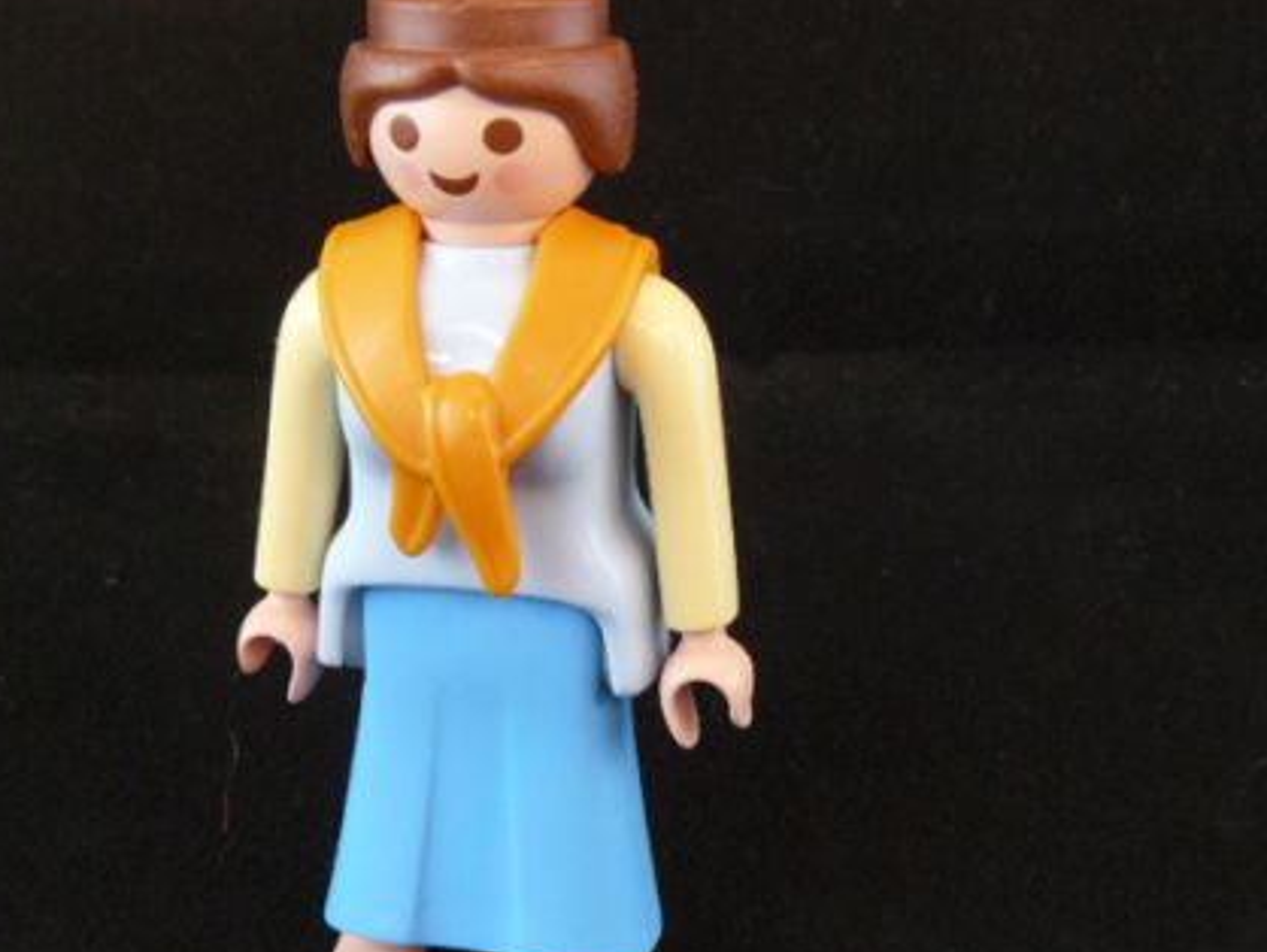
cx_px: 455
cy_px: 502
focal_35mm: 54
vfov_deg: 27.1
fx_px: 1978
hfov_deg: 35.3
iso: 250
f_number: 4
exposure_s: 1/13
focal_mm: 6
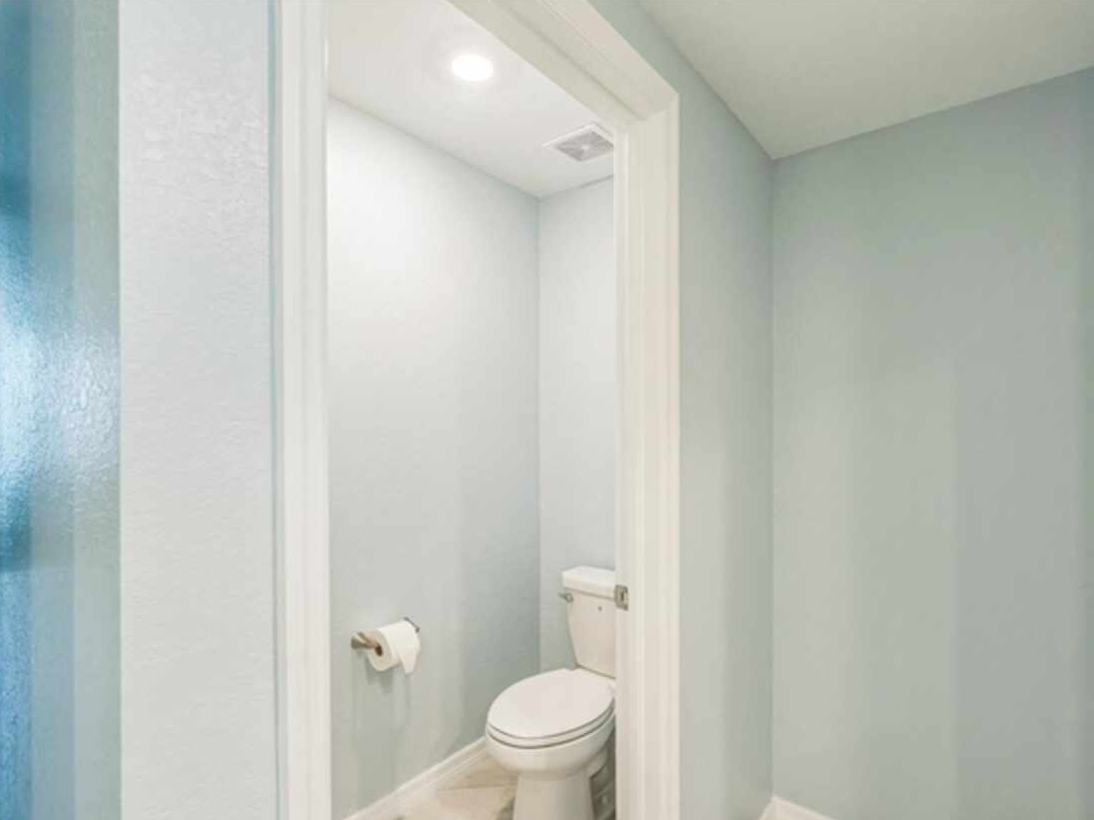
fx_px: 569
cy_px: 423
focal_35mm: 18
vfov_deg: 71.6
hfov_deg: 87.7
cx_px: 533
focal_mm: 16
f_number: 8
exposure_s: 1/15
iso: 400
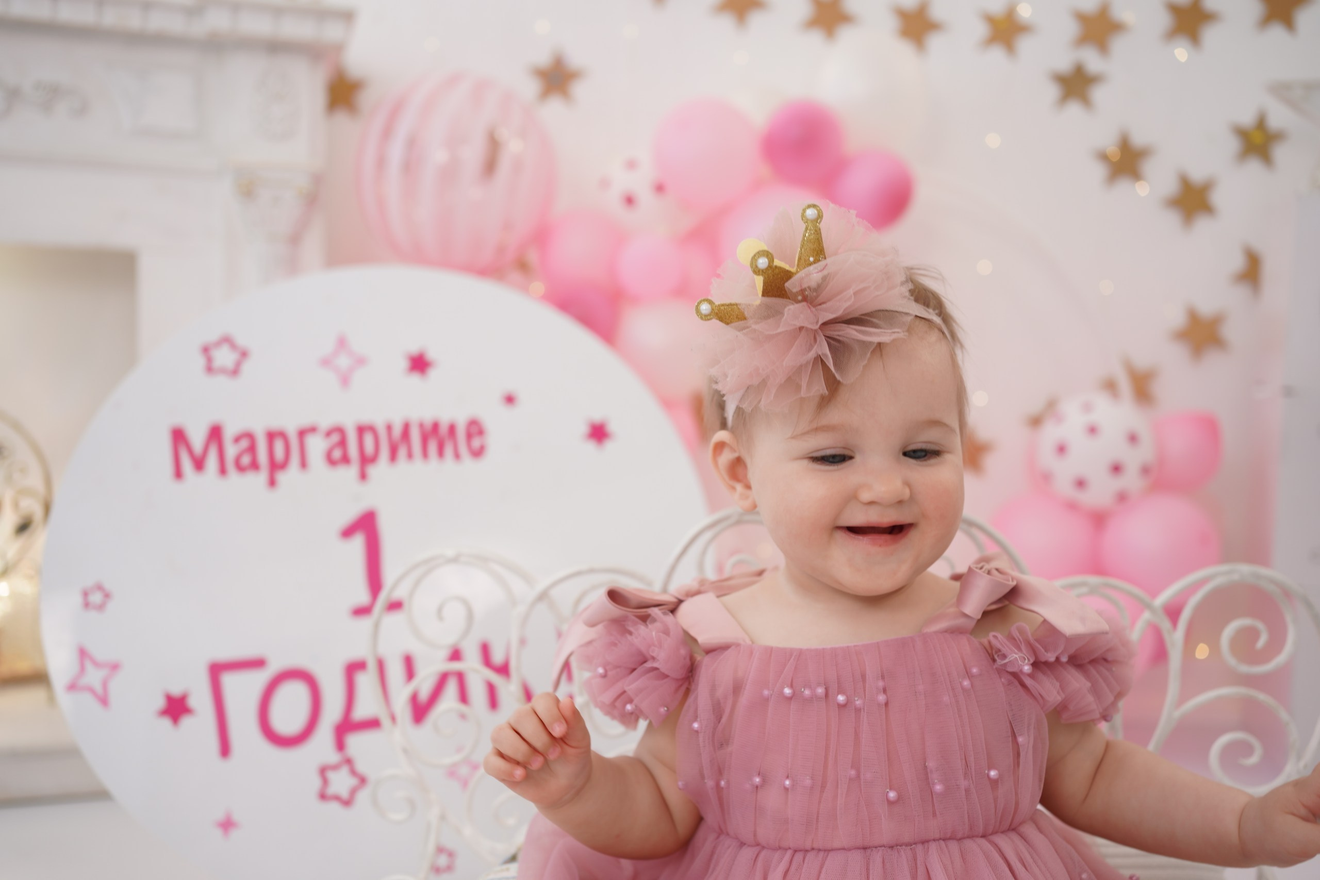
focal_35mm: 35
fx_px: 1283
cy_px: 440
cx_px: 660
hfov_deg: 54.4
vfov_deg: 37.9
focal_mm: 35
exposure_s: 1/160
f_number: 3.2
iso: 160
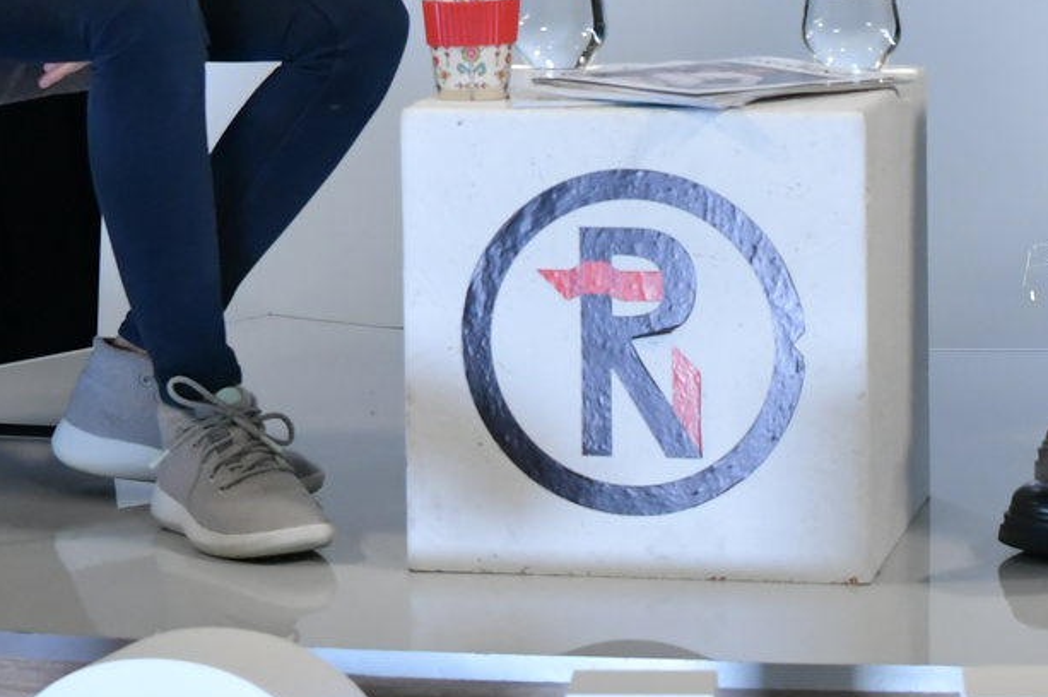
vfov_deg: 8.8
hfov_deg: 13.3
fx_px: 4510
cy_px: -19
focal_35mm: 155
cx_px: 571
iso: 1600
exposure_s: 1/160
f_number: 5
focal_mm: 38
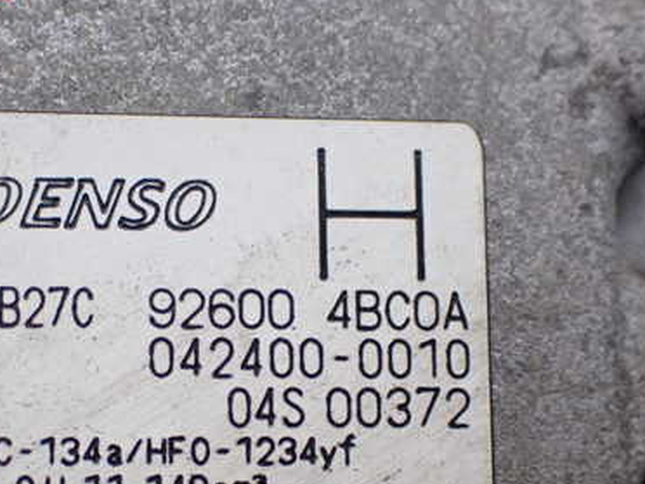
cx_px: 217
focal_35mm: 71
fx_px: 1323
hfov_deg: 27.2
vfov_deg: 20.6
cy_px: 357
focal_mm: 7.84
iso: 320
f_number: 2.9
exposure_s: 1/160
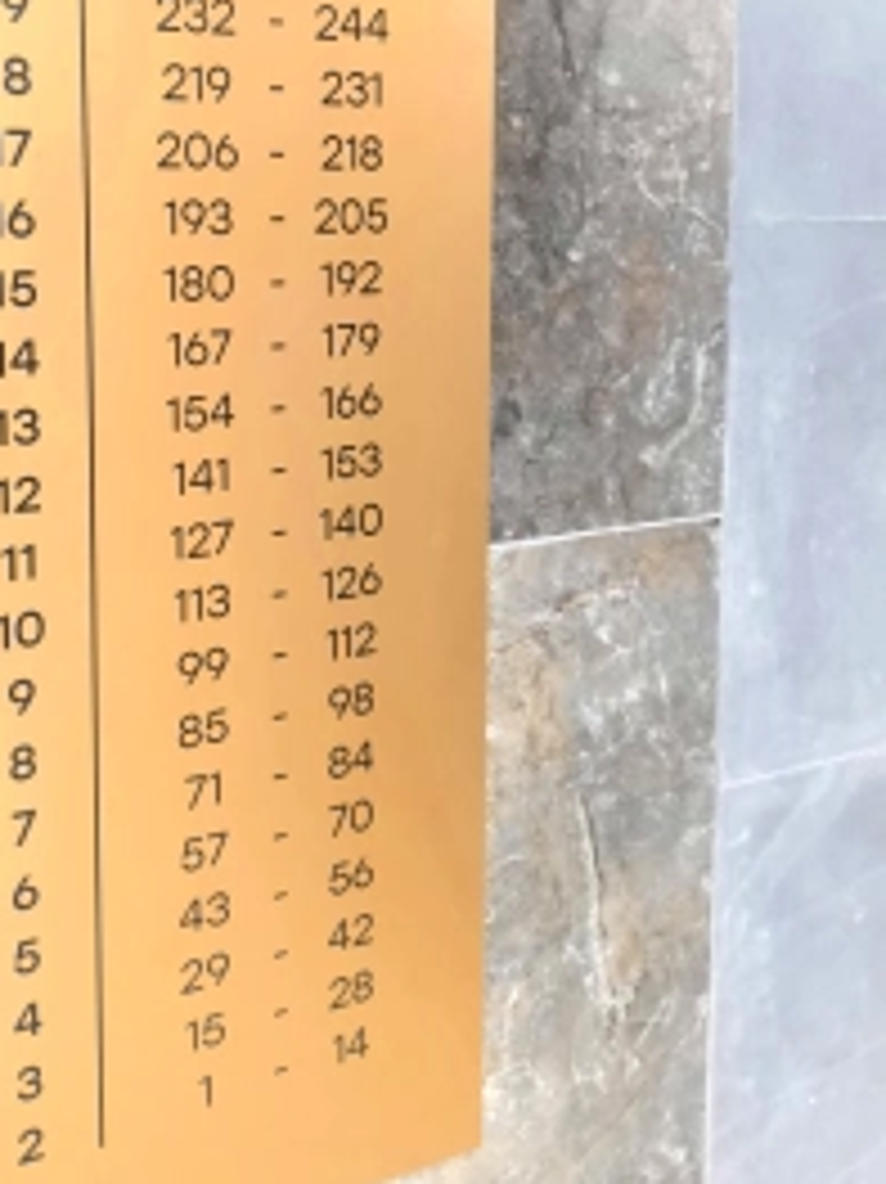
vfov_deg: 44.9
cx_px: 272
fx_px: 1400
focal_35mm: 41
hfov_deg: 34.7
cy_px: 365
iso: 2500
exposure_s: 1/25
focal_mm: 6.14
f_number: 1.65
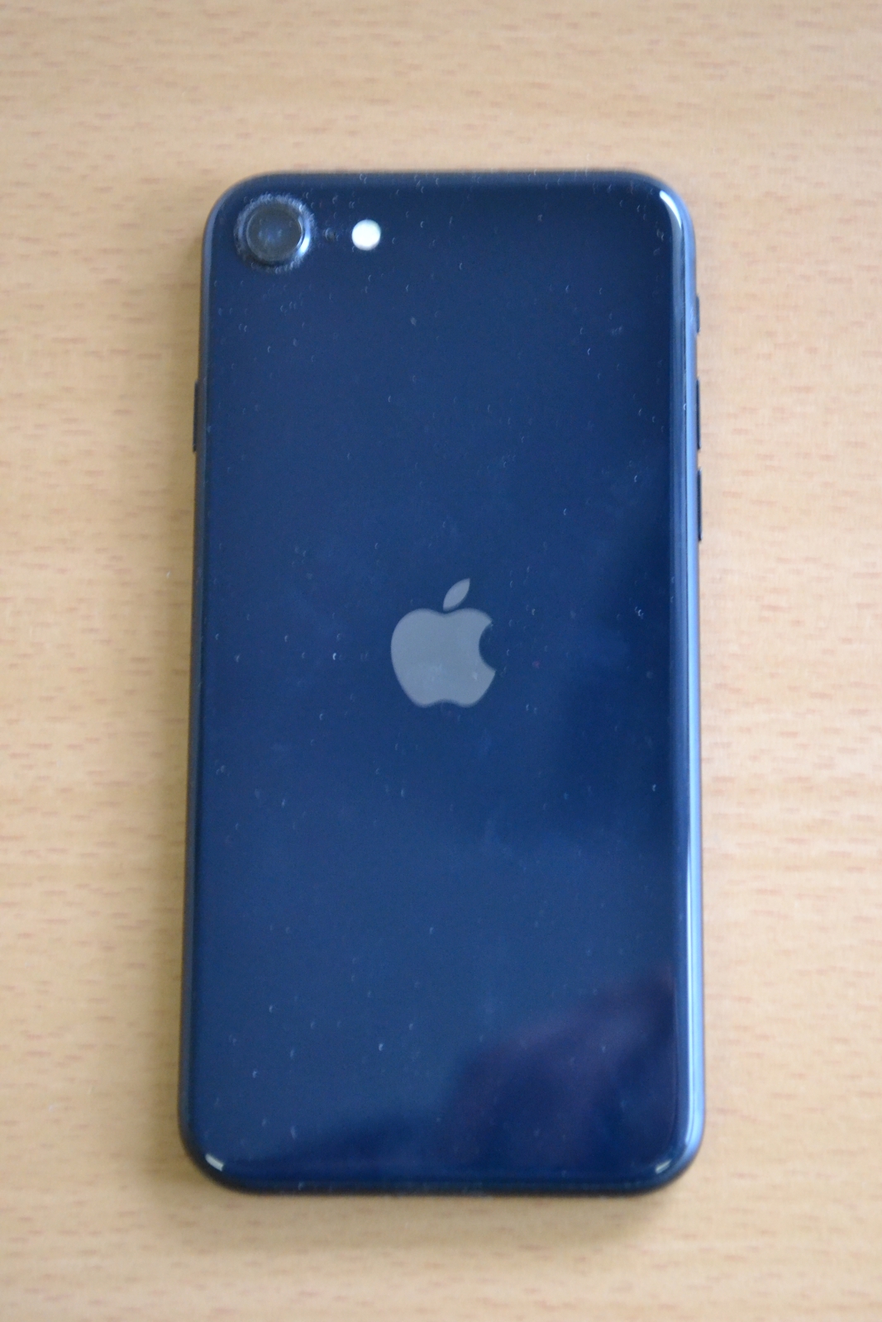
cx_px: 441
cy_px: 661
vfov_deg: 24.6
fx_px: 3031
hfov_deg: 16.6
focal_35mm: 82
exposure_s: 1/40
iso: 3200
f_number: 5.6
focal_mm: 55
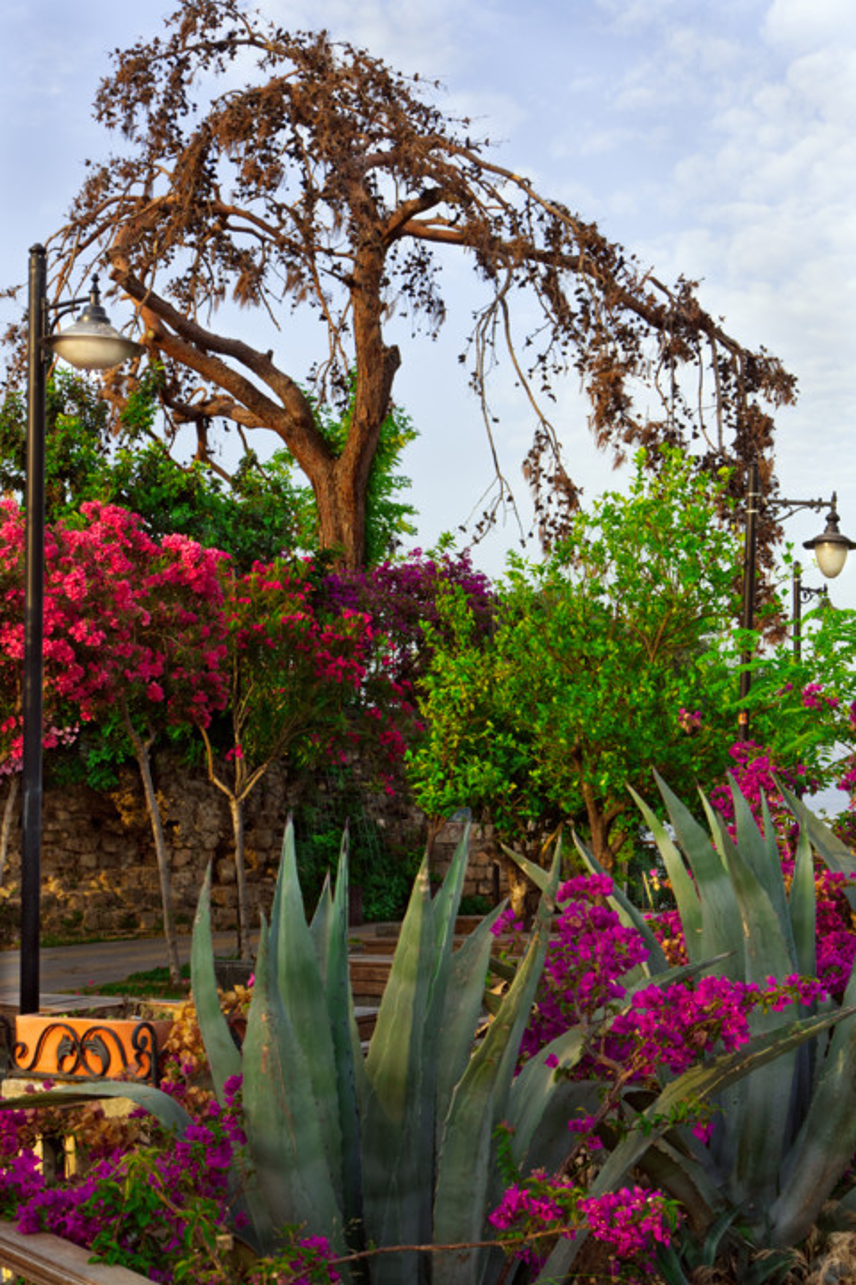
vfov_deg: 37.9
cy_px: 642
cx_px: 428
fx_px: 1872
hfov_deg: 25.8
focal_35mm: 52
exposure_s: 1/160
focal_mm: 35
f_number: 11
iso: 500
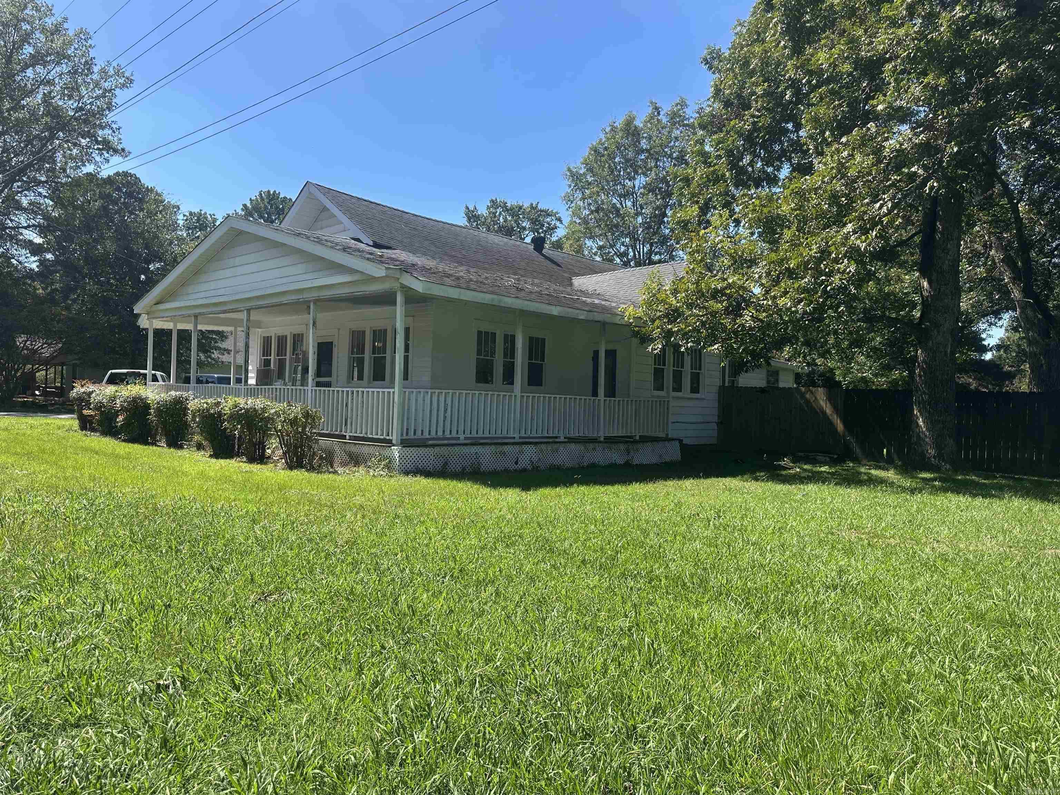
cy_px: 398
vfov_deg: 56.8
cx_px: 530
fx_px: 735
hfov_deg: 71.6
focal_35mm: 24
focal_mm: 6.86
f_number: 1.78
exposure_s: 1/2252
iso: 80
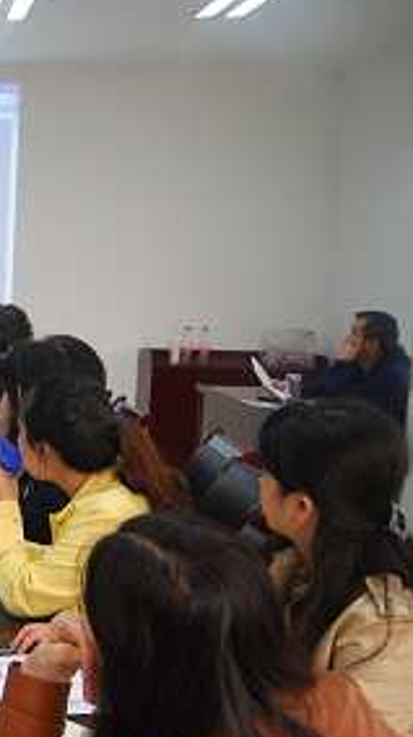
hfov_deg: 20.1
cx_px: -231
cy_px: 418
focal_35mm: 50
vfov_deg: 41.3
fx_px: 977
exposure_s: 1/30
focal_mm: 18
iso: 280
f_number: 3.5
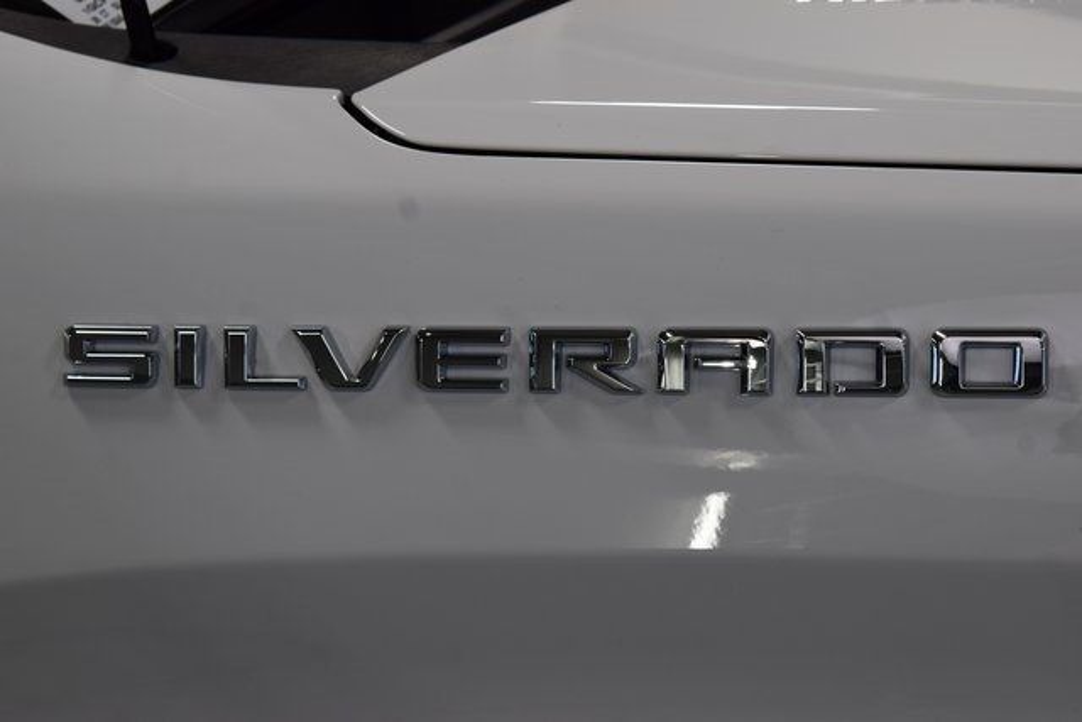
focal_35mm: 75
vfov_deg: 18.2
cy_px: 361
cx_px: 541
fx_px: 2255
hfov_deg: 27.0
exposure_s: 1/50
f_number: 8
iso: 400
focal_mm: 50
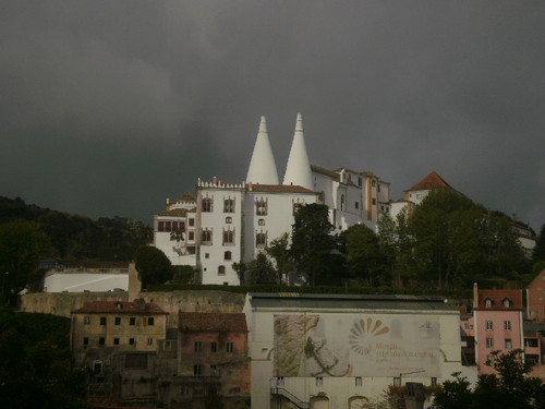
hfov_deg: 37.5
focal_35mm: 51
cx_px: 272
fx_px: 803
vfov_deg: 28.6
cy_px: 204
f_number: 11.3
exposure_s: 1/500
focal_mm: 9.05
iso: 100
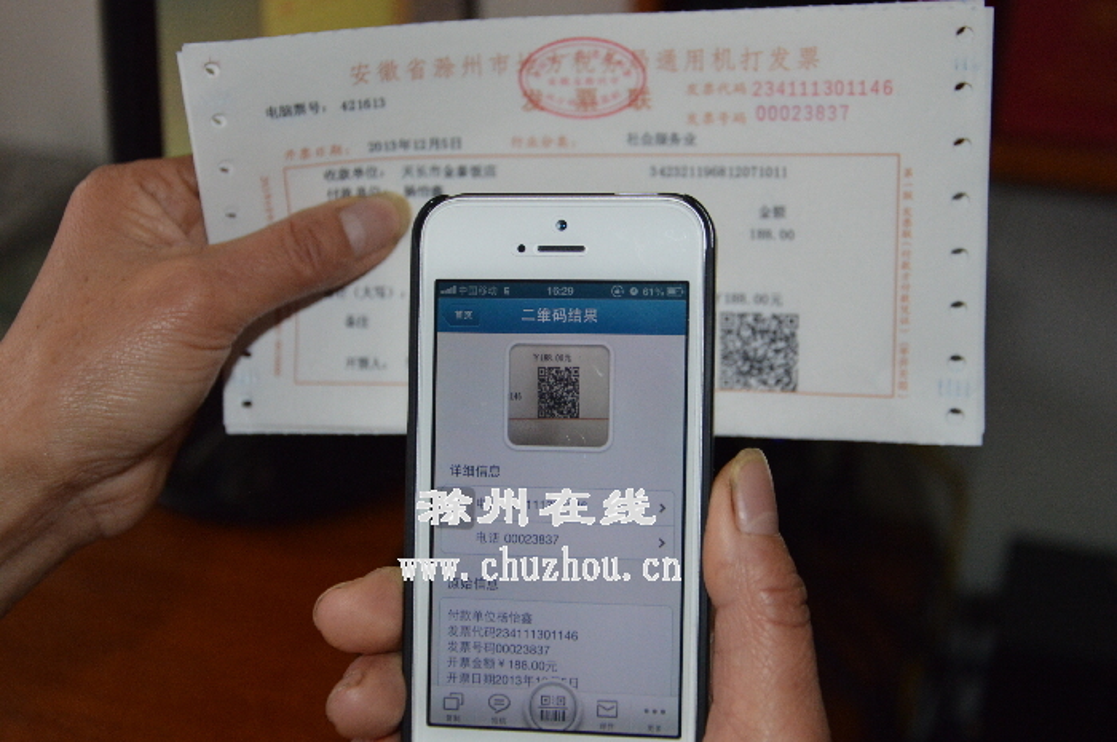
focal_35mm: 60
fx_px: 1859
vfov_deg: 22.6
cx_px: 558
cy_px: 371
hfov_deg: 33.4
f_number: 4.5
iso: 1100
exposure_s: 1/60
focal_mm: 40
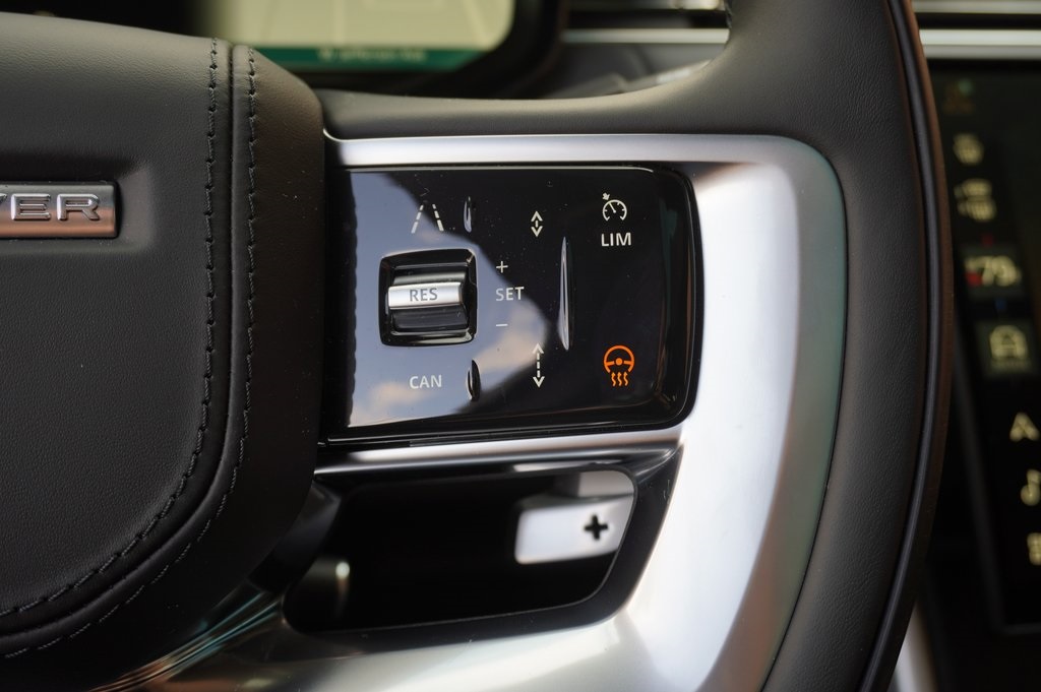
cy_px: 346
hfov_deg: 48.0
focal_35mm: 40
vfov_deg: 33.0
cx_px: 520
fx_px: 1170
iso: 100
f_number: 5.6
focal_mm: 27
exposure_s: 1/60
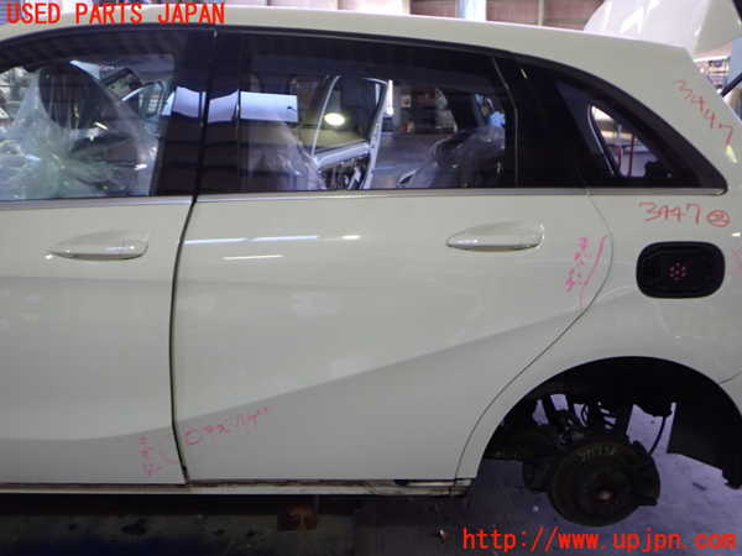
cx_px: 371
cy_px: 278
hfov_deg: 60.0
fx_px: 643
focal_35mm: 30
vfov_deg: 46.8
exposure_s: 1/30
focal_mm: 5.4
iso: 200
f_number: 2.3
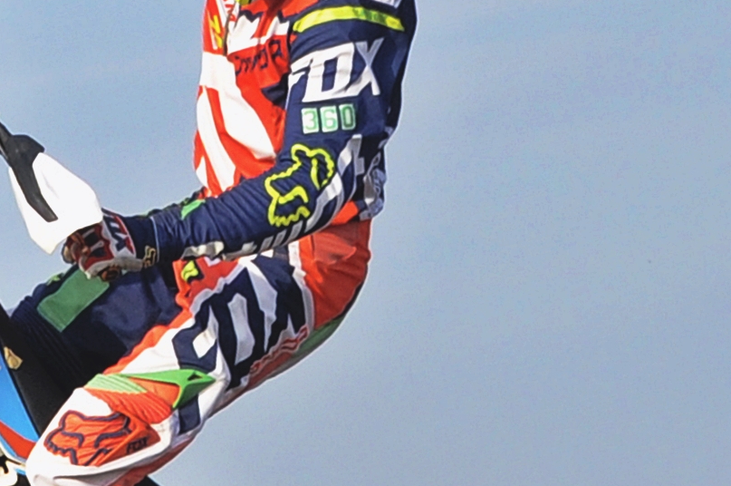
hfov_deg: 8.9
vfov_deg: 5.9
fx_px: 4685
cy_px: 754
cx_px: 197
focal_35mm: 231
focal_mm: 32
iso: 400
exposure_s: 1/1250
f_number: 5
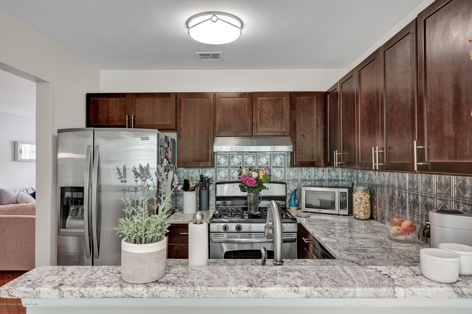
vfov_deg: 55.1
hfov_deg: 76.1
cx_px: 236
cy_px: 157
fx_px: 301
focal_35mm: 23
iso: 200
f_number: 8
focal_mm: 23
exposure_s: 1/4
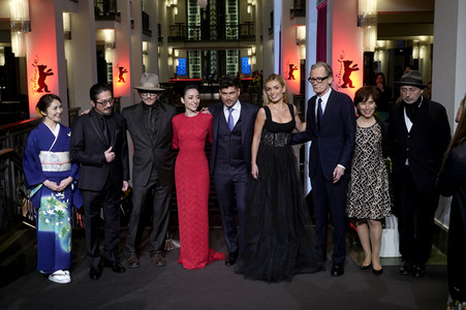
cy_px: 155
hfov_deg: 50.7
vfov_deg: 35.0
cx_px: 233
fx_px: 492
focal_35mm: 38
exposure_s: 1/80
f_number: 7.1
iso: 1000
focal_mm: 38
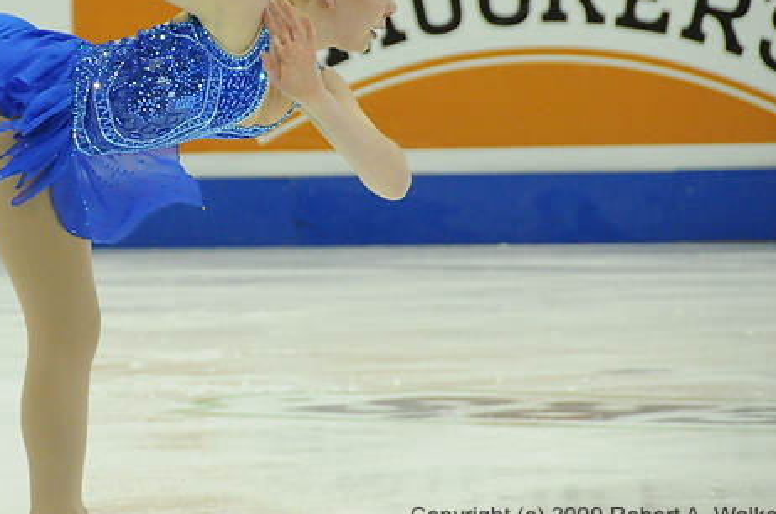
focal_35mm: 442
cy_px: 105
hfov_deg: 4.7
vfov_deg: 3.1
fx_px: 9508
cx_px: 148
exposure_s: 1/800
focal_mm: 170
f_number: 5.6
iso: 3200
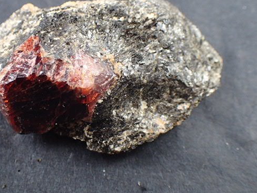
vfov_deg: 29.0
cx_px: 92
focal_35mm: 50
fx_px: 371
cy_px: 72
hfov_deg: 37.9
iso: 250
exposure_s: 1/160
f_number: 2.7
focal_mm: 6.86
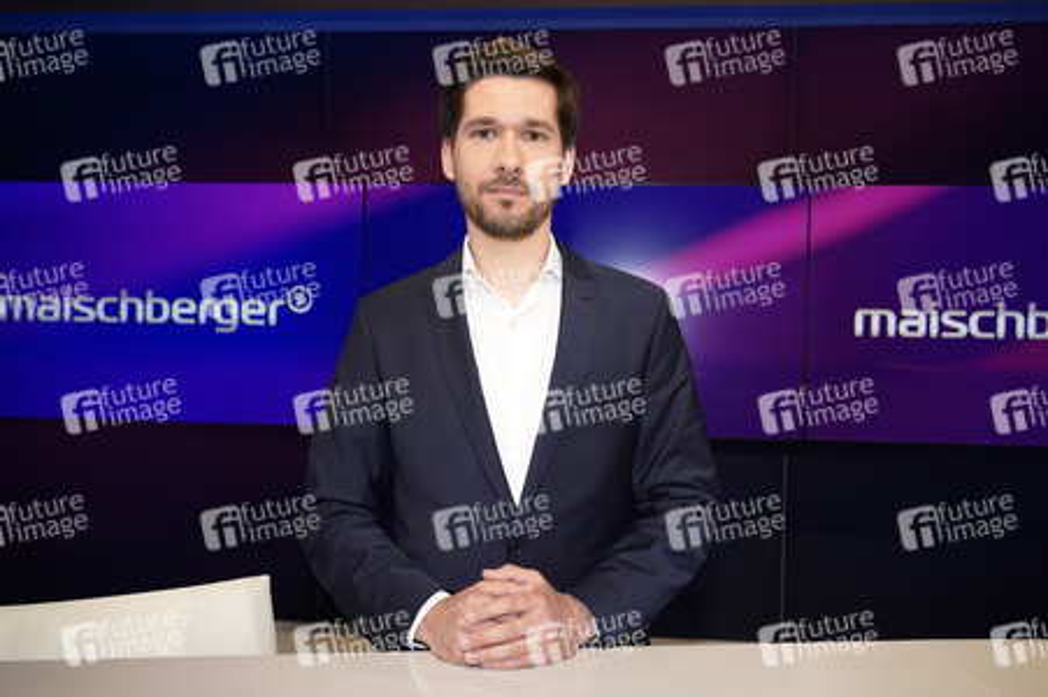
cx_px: 524
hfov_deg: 60.3
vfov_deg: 42.3
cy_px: 348
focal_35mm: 31
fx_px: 902
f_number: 5
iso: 2000
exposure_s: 1/160
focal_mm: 31
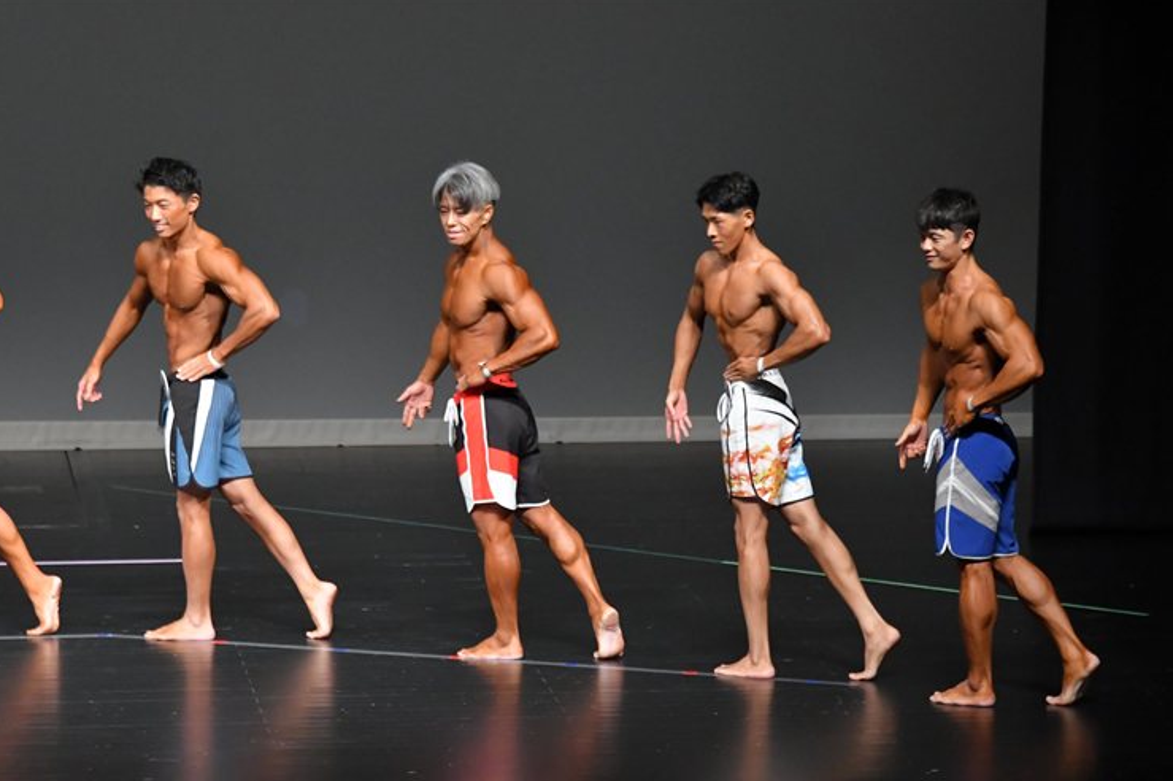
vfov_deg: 5.8
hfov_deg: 8.7
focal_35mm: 236
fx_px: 7686
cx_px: 583
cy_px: 403
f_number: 5.6
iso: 5000
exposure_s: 1/400
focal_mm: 150
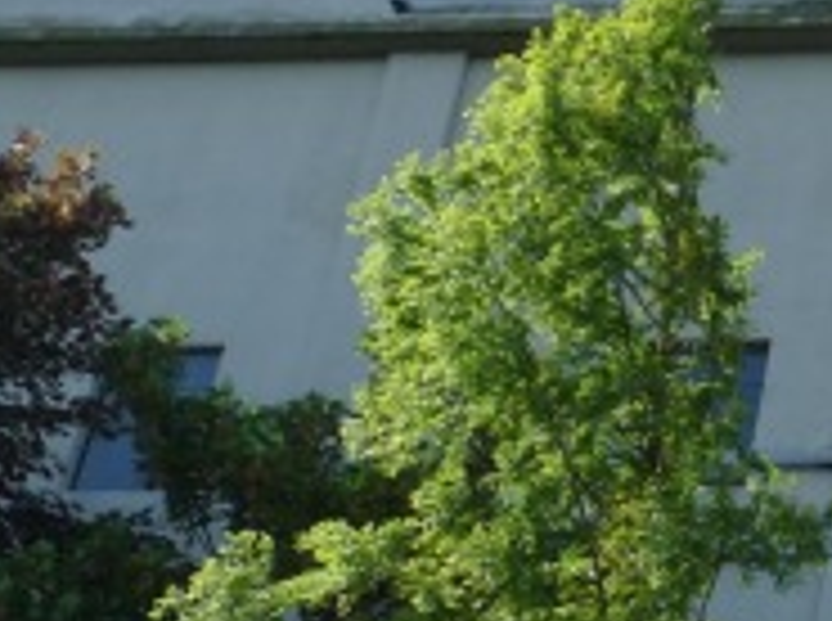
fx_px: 2807
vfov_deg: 12.4
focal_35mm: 117
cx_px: 1498
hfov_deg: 14.7
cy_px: 693
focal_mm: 4.8
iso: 100
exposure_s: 1/200
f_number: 5
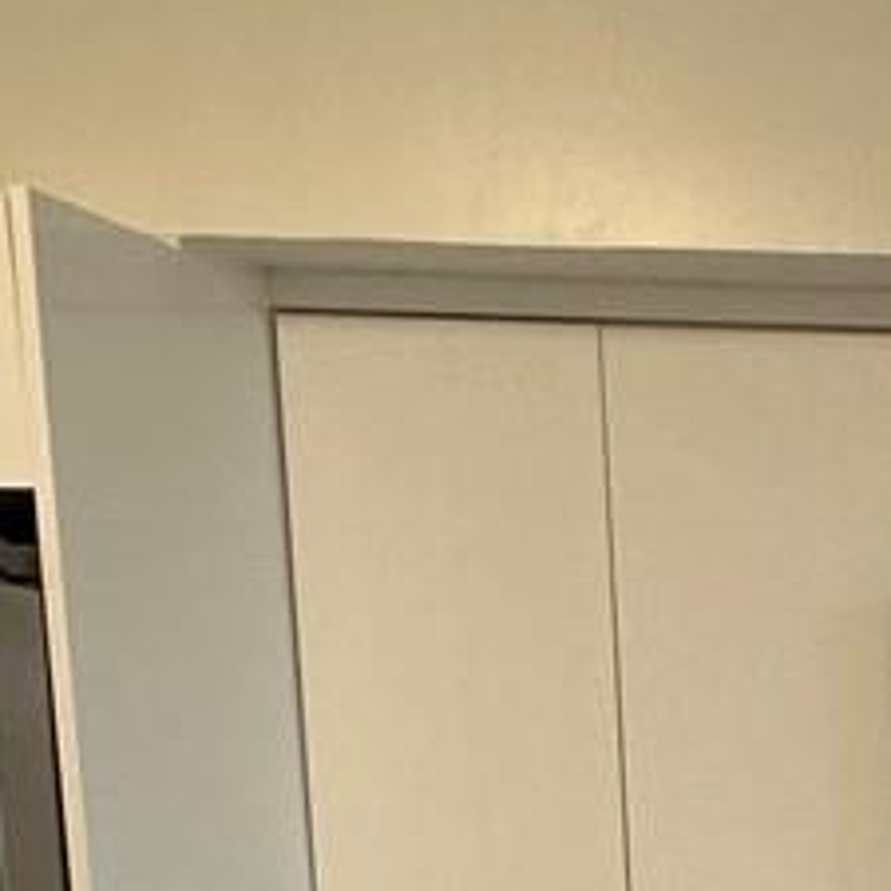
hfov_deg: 15.4
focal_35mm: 88
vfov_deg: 18.0
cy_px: 1247
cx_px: 1830
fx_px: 2563
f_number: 2.2
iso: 160
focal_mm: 2.22
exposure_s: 1/120
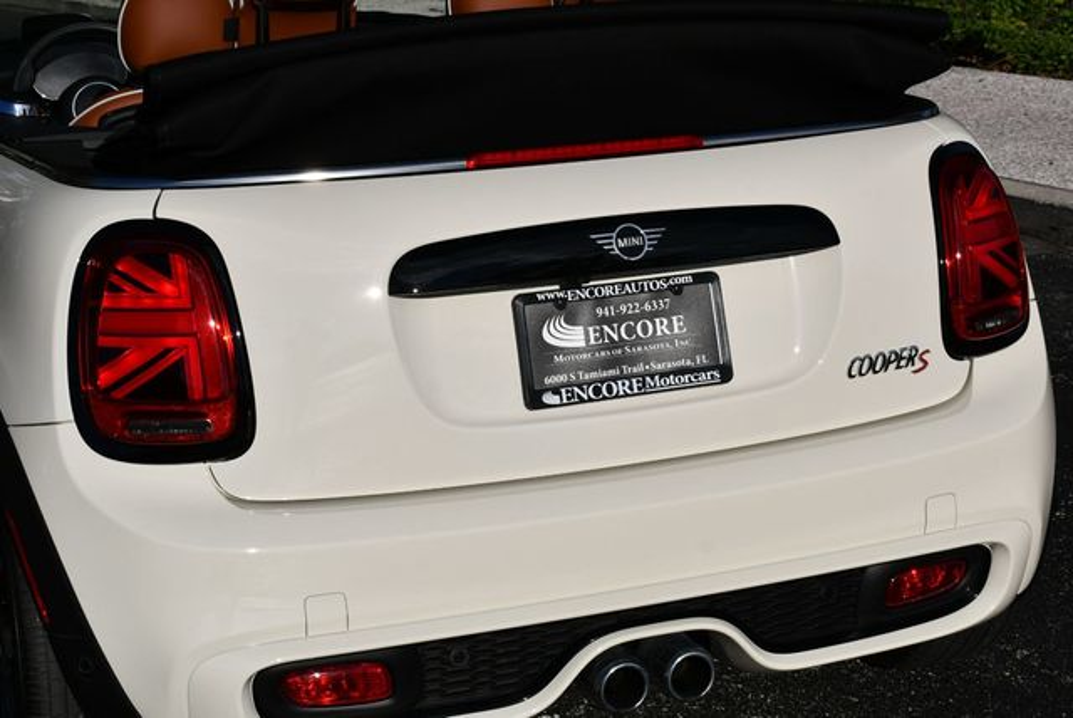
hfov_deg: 26.6
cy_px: 359
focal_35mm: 76
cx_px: 536
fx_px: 2267
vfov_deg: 18.0
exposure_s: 1/500
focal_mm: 38
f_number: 11
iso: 100
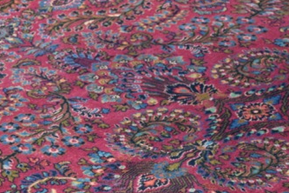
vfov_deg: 8.4
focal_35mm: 162
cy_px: 216
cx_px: 241
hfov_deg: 12.6
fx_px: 1300
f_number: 4.8
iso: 1800
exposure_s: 1/60
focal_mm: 36
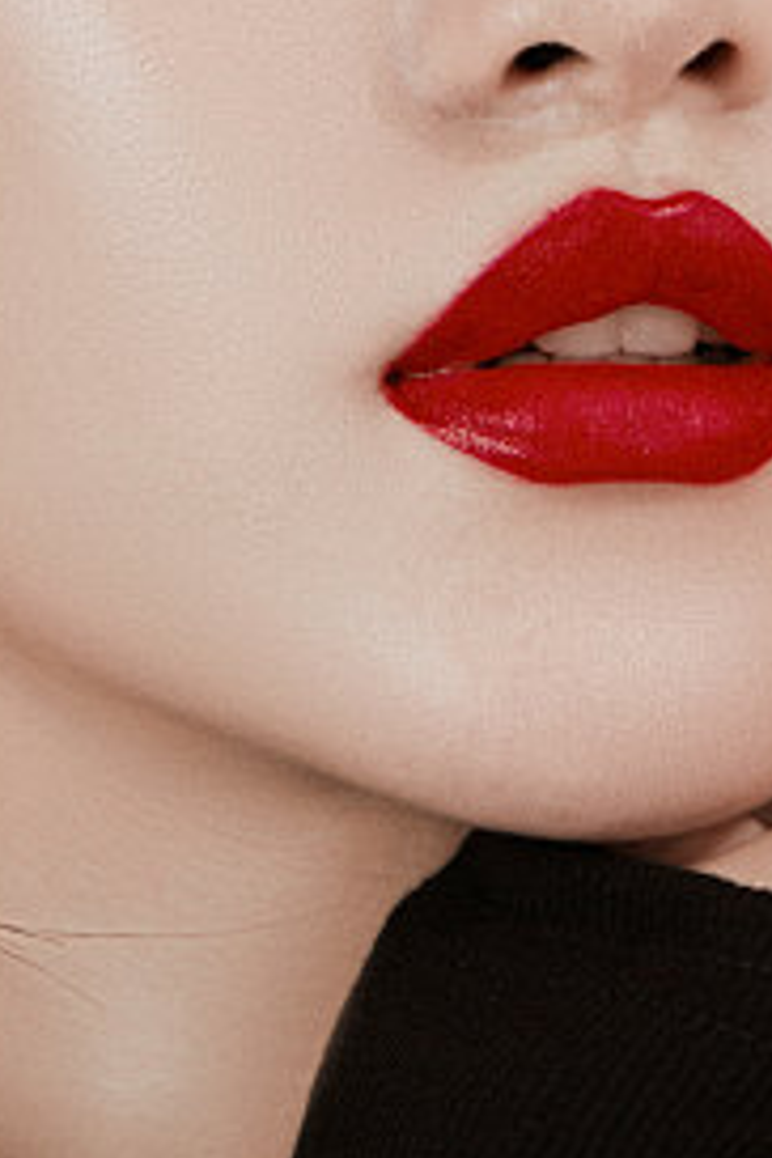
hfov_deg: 3.4
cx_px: 382
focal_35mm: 401
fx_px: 12898
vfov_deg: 5.1
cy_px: 210
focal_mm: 74.2
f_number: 6.4
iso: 80
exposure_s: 1/125
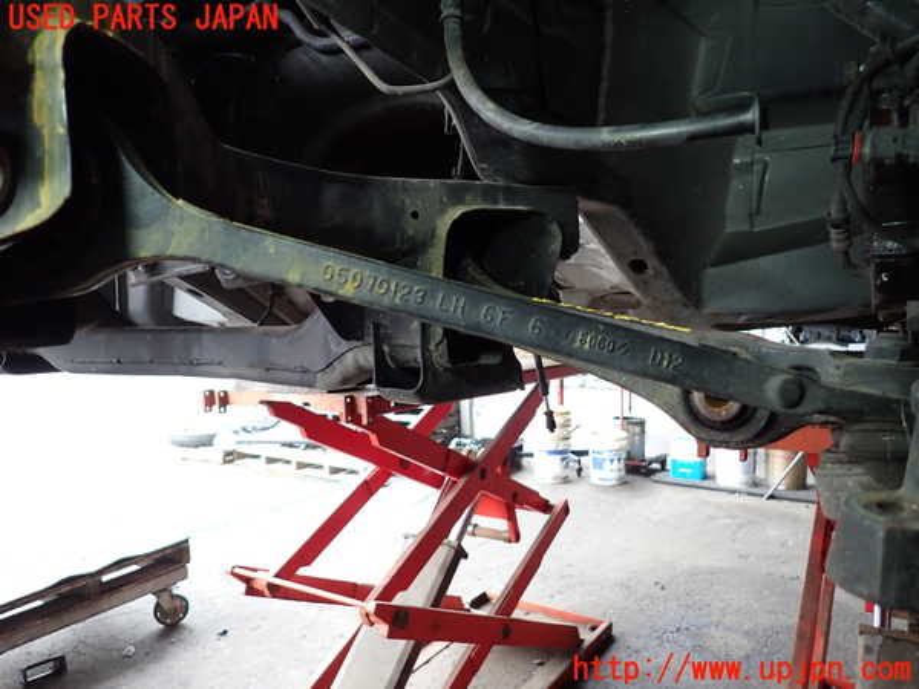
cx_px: 460
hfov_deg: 69.4
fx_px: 664
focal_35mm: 25
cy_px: 344
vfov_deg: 54.9
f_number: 2
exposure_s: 1/60
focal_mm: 4.5
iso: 200
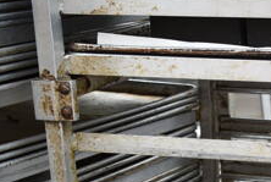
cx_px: 369
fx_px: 1056
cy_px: 242
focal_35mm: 140
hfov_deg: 14.0
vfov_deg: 9.7
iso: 100
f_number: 6.3
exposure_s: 1/160
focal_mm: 34
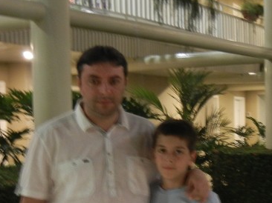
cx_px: 232
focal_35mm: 84
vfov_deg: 17.4
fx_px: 660
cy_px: 159
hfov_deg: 22.8
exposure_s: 1
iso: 257
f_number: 3.5
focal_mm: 5.4
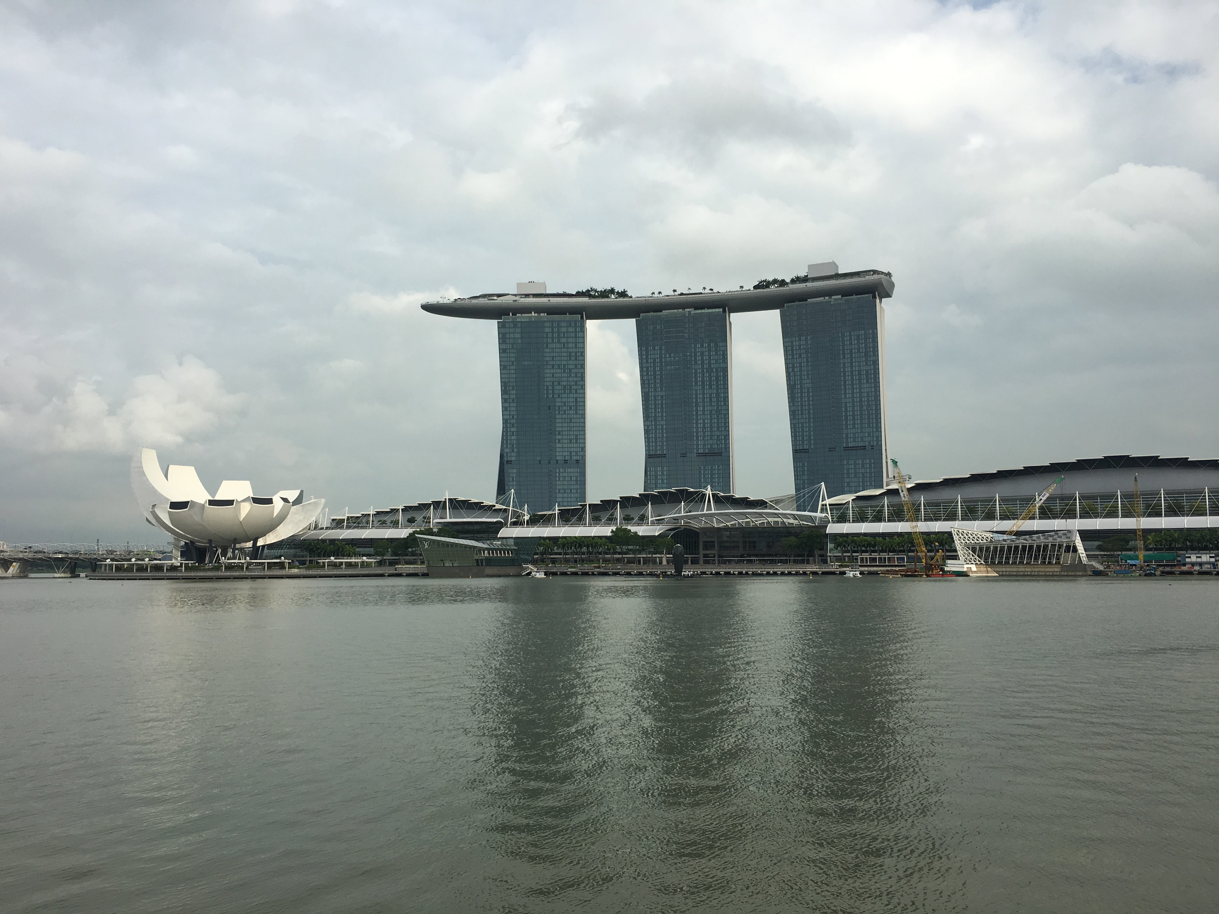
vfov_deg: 48.2
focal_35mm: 29
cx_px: 610
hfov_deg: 61.7
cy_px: 457
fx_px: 1021
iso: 25
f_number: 2.2
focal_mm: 4.15
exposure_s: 1/1748
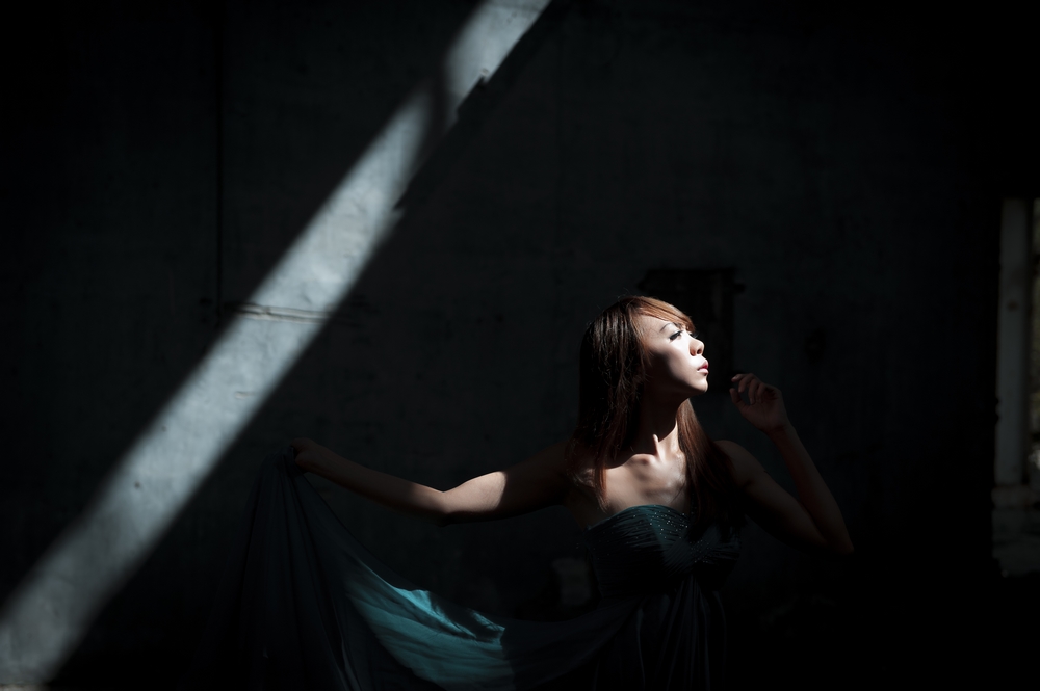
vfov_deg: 21.9
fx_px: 1790
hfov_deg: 32.4
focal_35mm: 62
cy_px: 346
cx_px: 520
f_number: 4
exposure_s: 1/500
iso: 100
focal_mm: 62
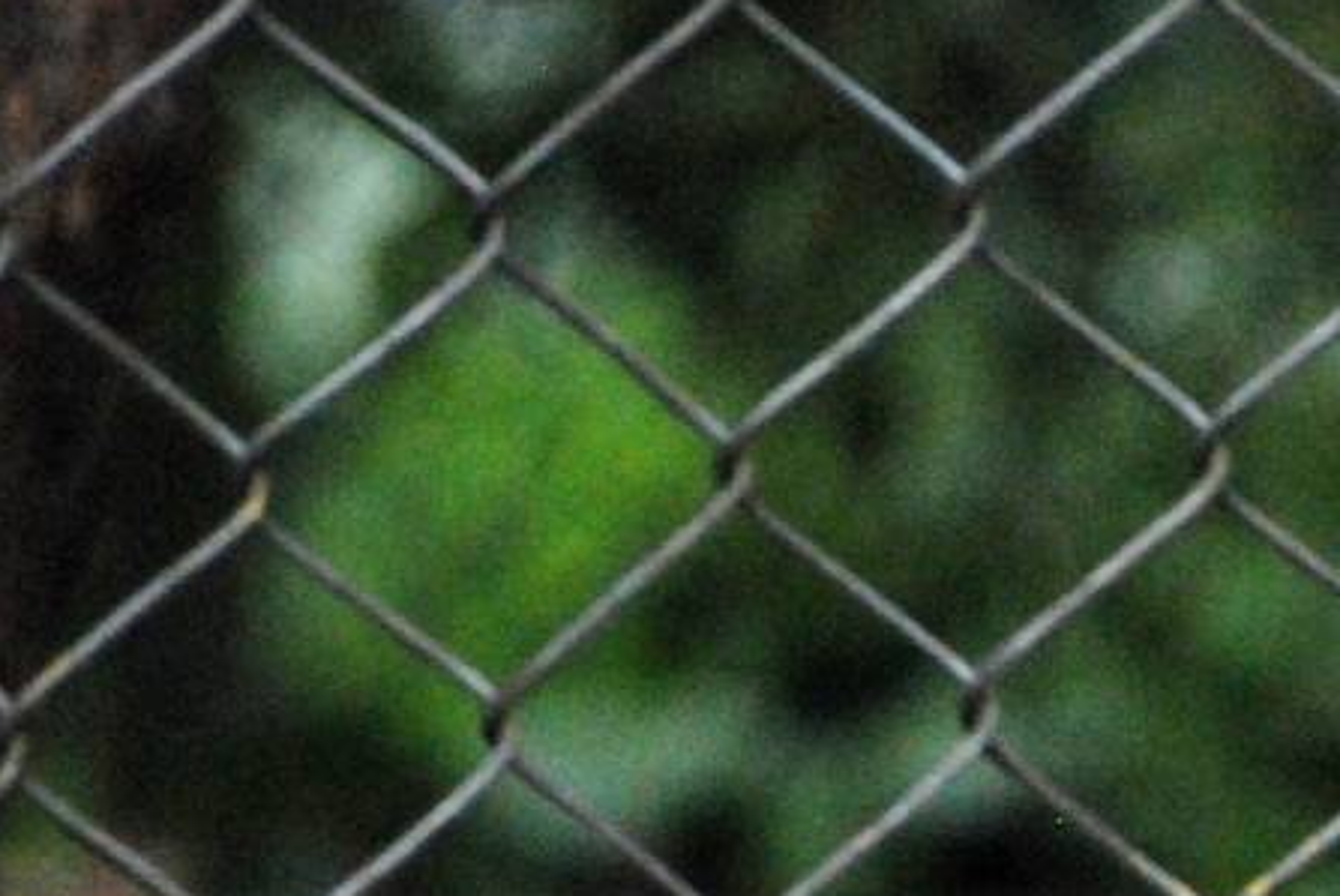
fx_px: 39038
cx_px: 2347
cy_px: 1527
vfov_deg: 1.3
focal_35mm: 1048
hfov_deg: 2.0
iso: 1600
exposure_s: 1/160
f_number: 4.8
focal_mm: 195
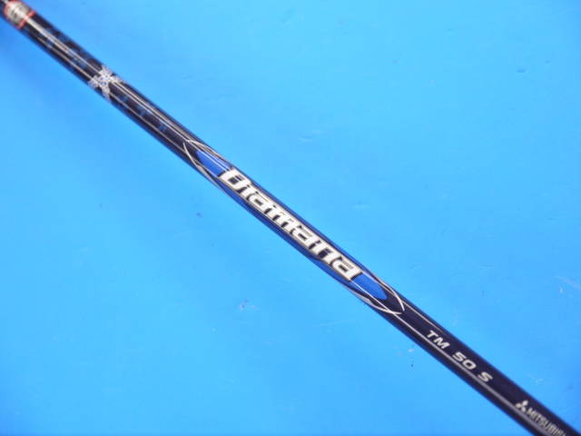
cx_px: 290
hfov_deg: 23.3
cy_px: 218
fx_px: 1410
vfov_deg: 17.6
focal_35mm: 84
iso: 640
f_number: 5.6
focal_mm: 42
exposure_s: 1/80
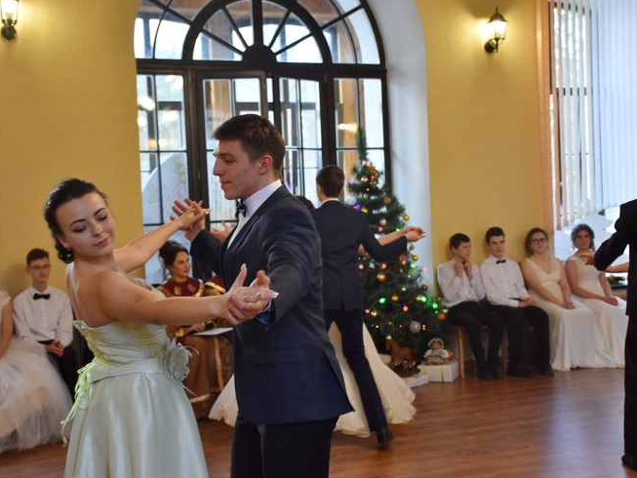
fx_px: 975
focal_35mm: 53
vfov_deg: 27.5
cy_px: 241
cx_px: 305
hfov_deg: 36.2
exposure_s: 1/60
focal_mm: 32
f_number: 4
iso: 800
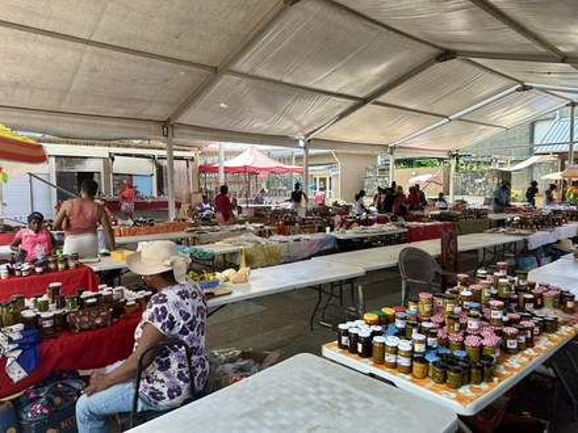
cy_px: 216
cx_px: 289
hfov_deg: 71.6
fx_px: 401
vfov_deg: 56.8
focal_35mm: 24
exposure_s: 1/672
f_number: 1.78
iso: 80
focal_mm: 6.86
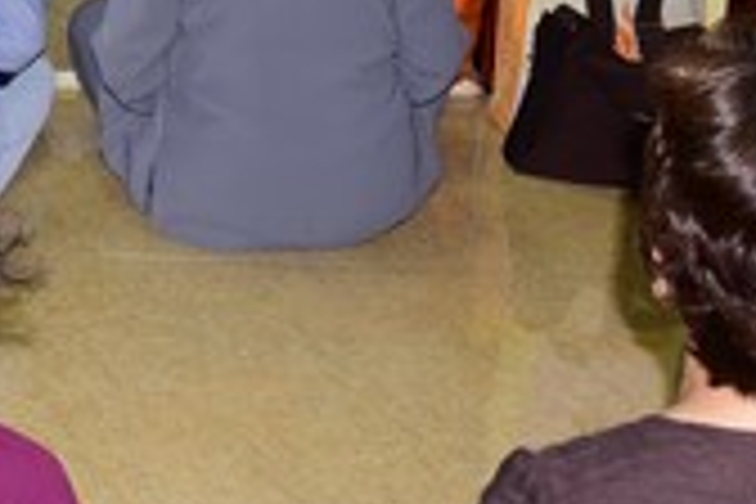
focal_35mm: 93
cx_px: -198
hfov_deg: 20.2
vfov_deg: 13.9
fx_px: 1953
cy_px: -216
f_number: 5
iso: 800
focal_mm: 24
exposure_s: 1/40
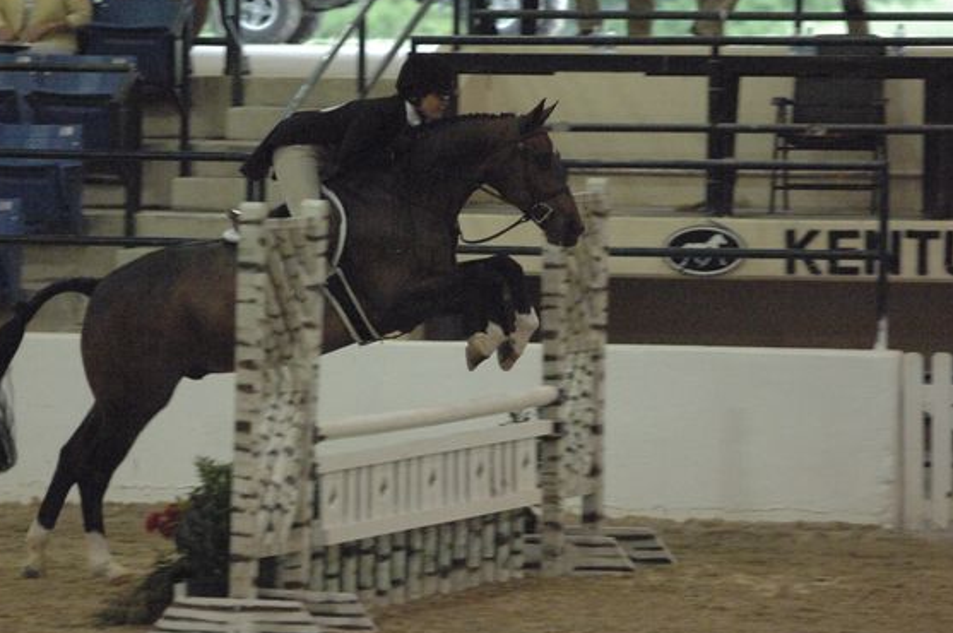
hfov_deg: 6.0
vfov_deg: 4.0
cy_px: 338
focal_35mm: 345
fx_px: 9122
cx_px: 438
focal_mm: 200
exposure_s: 1/320
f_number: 2.8
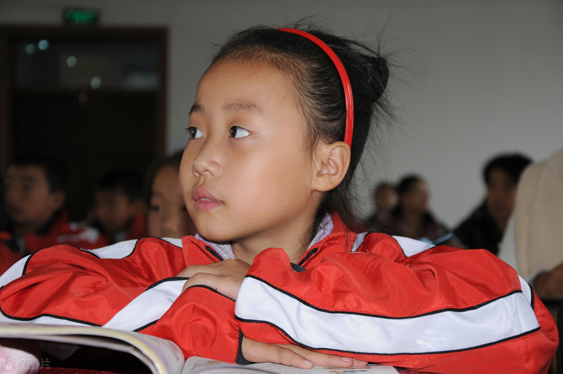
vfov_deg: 17.5
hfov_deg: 26.0
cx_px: 282
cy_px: 187
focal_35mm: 78
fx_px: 1219
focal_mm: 52
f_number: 5
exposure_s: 1/60
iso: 320
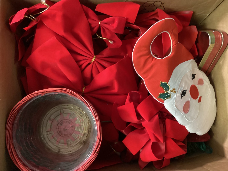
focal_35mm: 31
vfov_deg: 45.4
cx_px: 114
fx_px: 204
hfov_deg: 58.3
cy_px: 86
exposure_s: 1/30
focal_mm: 3.3
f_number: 2.4
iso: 640
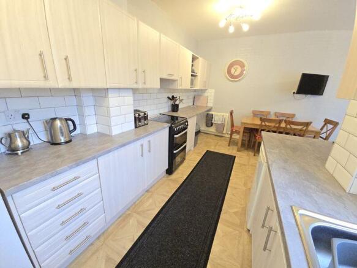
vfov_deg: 89.9
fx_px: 134
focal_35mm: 13
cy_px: 134
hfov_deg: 106.2
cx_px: 178
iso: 500
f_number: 2.2
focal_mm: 2.2
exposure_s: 1/60
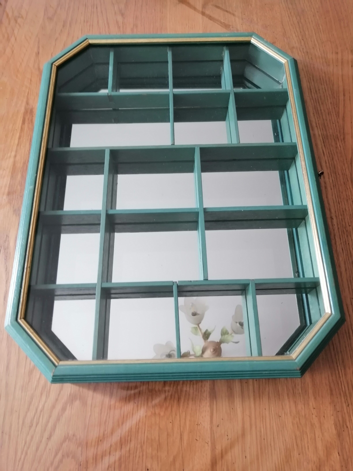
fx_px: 354
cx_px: 176
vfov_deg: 67.3
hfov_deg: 53.1
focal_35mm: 26
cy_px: 236
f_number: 1.8
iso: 200
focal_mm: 3.96
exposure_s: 1/33.3
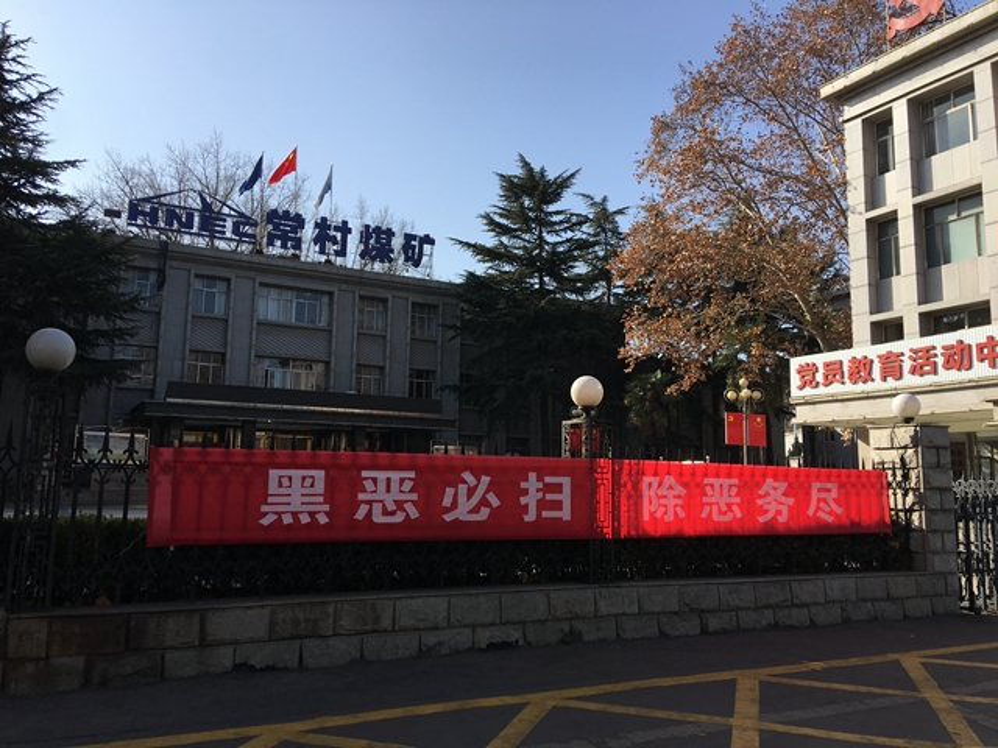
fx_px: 836
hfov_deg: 61.7
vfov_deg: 48.2
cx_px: 499
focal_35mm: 29
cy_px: 374
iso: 25
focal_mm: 4.15
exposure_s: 1/1115
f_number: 2.2
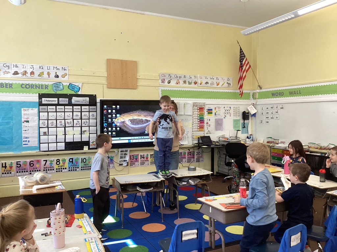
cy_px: 126
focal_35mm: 31
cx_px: 168
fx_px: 302
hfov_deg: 58.4
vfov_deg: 45.4
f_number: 2.4
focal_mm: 3.3
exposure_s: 1/60
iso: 160
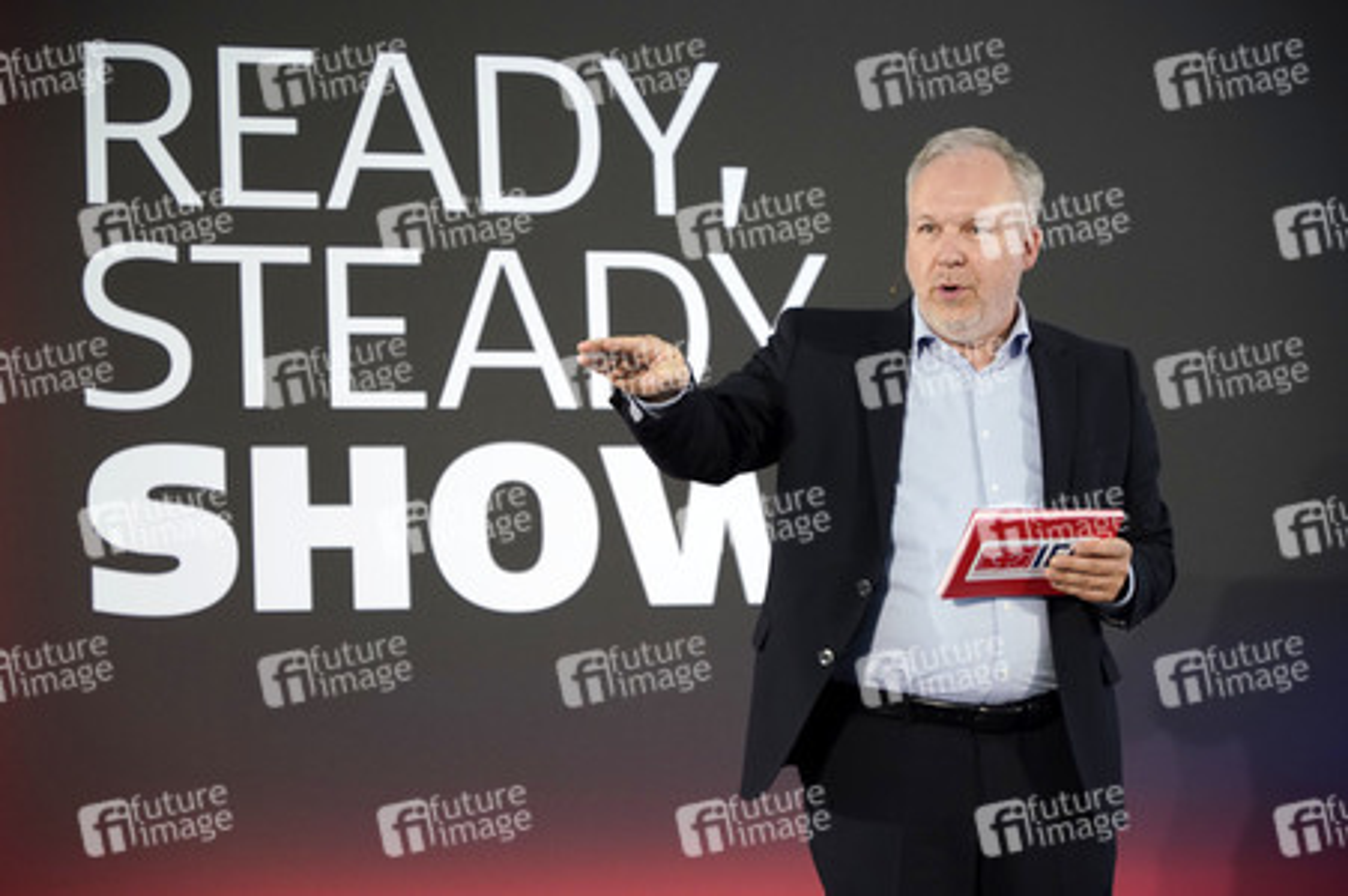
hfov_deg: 22.4
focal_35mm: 91
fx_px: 3405
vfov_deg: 15.0
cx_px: 674
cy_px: 448
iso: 1600
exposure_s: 1/320
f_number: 4.5
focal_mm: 91
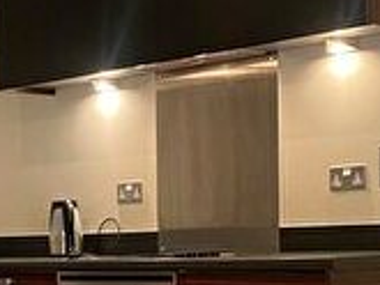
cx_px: -32
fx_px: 1208
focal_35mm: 110
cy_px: 300
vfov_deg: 13.3
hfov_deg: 17.3
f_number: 1.8
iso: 400
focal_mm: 4.25
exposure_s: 1/50
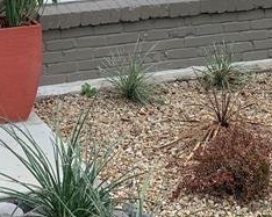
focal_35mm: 111
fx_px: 893
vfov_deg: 12.2
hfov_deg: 17.3
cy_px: -223
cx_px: 136
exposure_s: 1/842
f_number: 1.8
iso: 25
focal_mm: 4.25
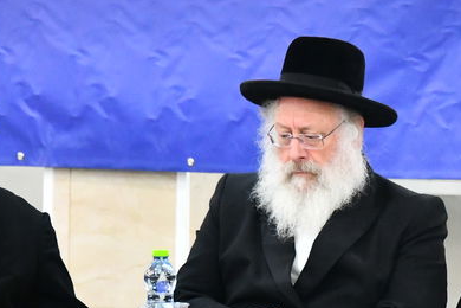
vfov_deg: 2.8
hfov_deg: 4.2
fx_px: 6210
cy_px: 106
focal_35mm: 485
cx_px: 526
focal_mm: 135
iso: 3200
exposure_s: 1/125
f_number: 5.6
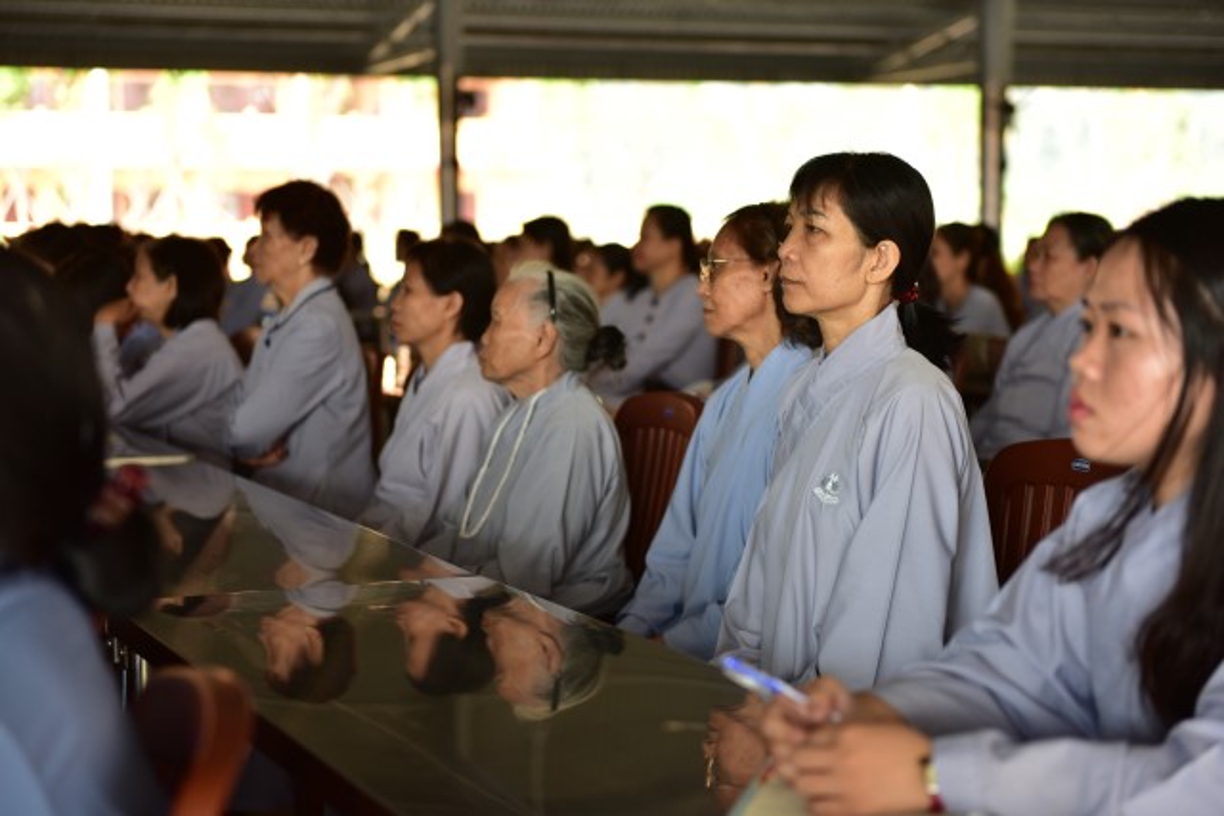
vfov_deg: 19.5
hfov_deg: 28.8
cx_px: 612
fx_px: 2380
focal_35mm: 70
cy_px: 408
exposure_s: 1/160
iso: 200
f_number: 2.8
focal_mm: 70
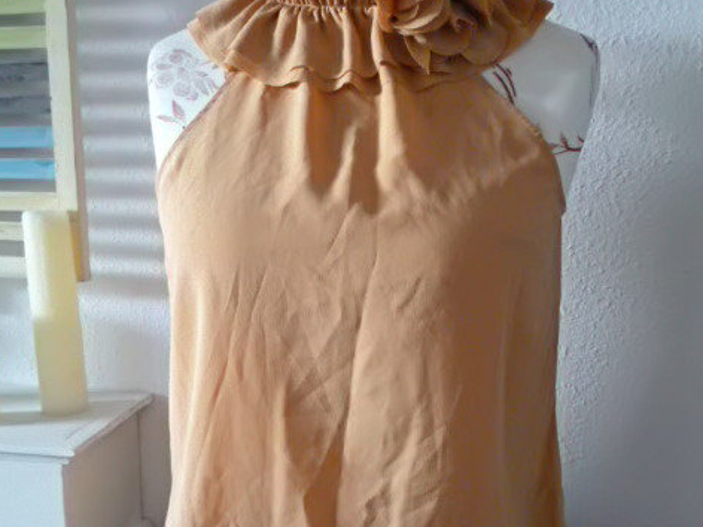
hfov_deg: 49.0
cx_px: 350
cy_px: 339
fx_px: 772
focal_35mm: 38
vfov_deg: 37.4
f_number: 3.1
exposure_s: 1/40
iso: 800
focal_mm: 5
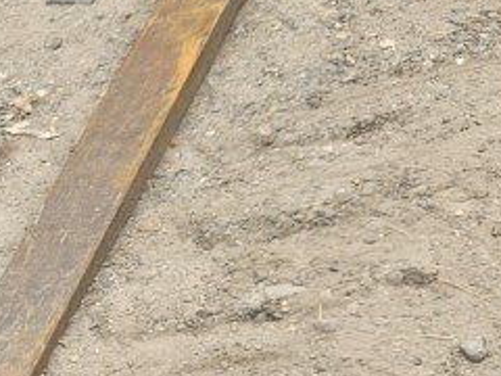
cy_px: 610
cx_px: -378
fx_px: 1418
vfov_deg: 13.9
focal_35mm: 98
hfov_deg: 16.9
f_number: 1.8
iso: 32
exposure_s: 1/509
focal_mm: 5.4
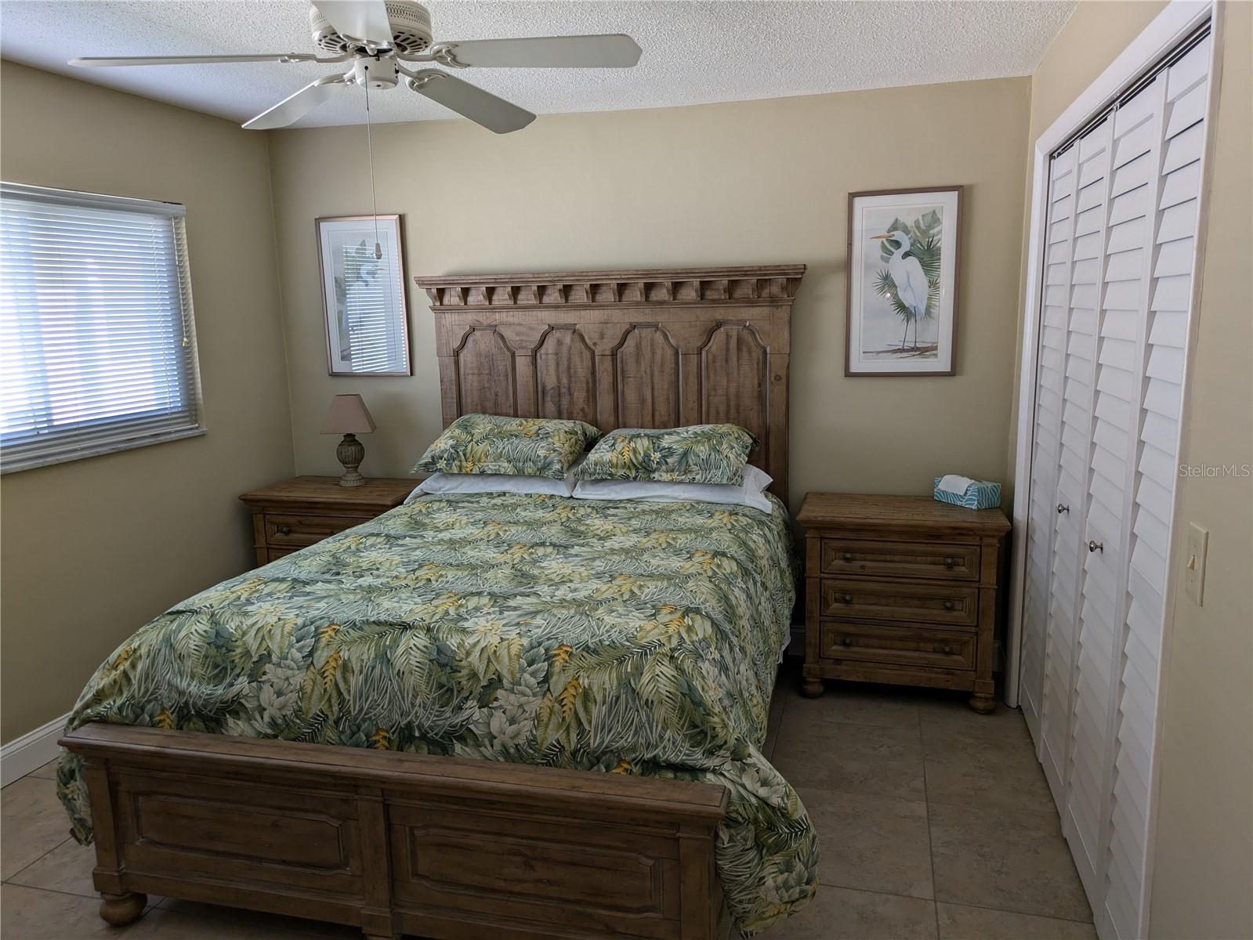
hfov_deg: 69.4
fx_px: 905
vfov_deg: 54.9
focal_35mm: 25
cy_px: 470
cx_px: 626
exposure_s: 1/120
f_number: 1.89
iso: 105
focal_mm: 5.43
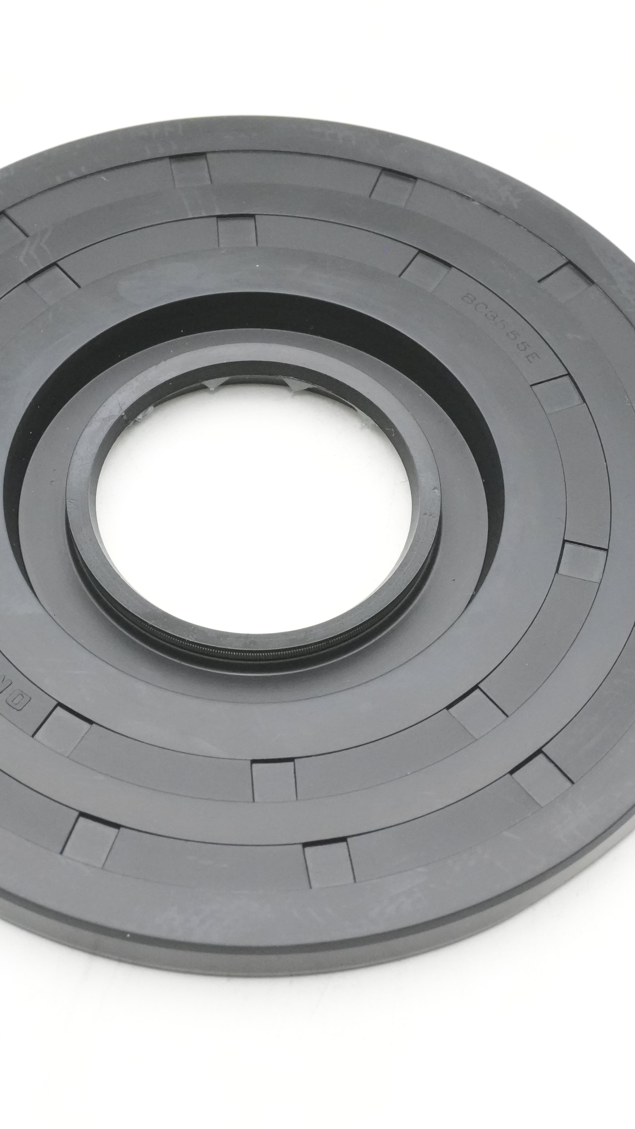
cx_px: 277
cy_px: 560
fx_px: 2425
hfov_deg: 14.9
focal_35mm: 81
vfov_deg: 26.2
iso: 3200
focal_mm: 34
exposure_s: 1/160
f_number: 11
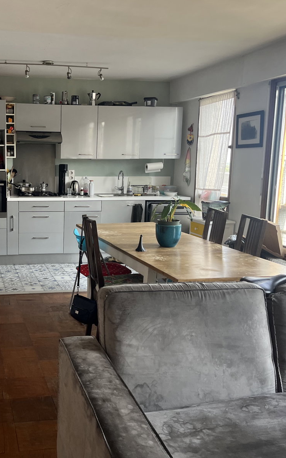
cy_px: 228
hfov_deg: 33.1
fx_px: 461
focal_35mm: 37
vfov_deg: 52.7
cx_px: 44
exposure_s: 1/145
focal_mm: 5.1
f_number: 1.6
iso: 64
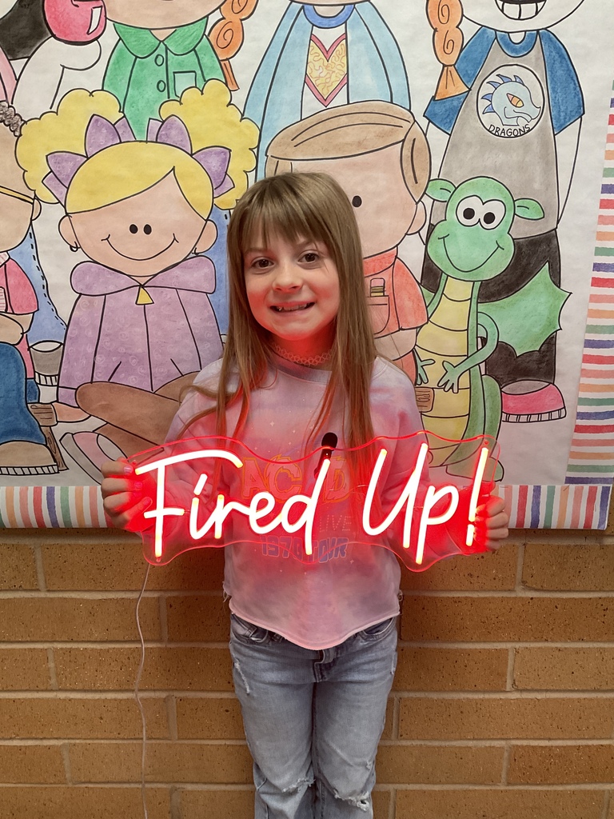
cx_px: 307
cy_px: 410
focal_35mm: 29
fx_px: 686
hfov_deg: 48.2
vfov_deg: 61.7
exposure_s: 1/60
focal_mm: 3
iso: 125
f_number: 1.8
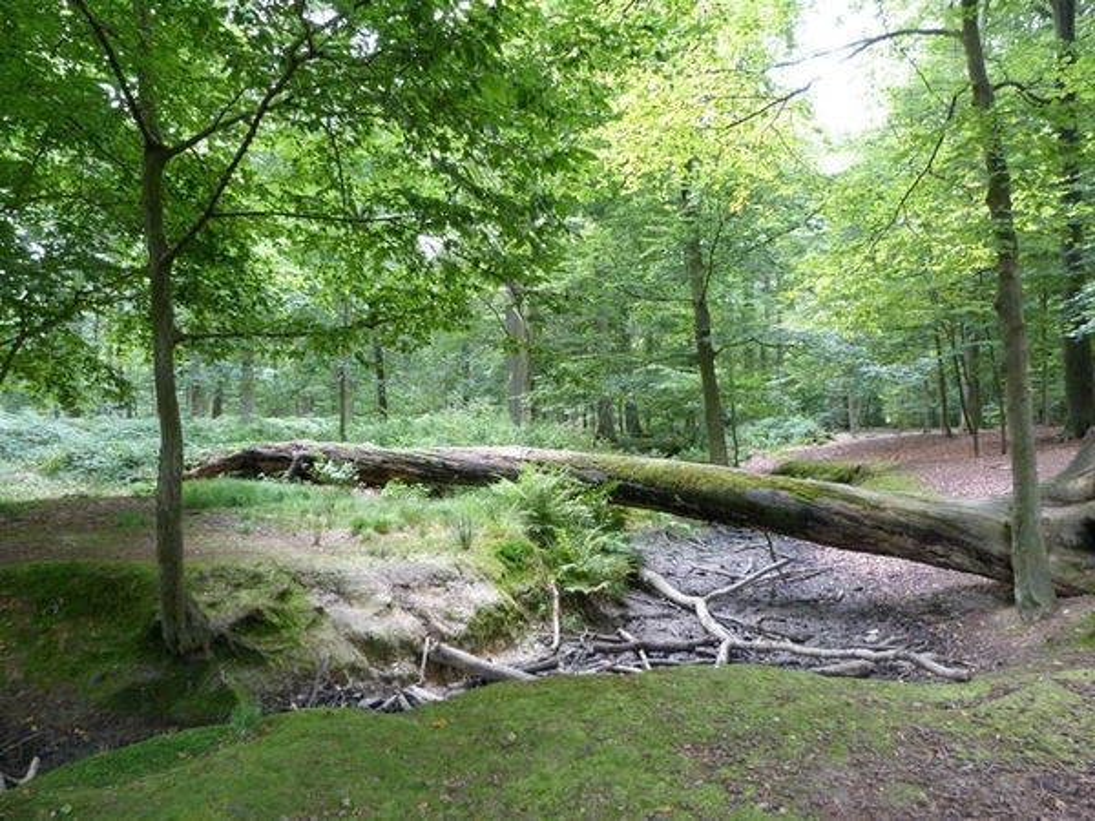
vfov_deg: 54.9
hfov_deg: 69.4
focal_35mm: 25
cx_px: 548
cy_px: 410
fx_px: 791
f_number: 2.8
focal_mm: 4.5
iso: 320
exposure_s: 1/60
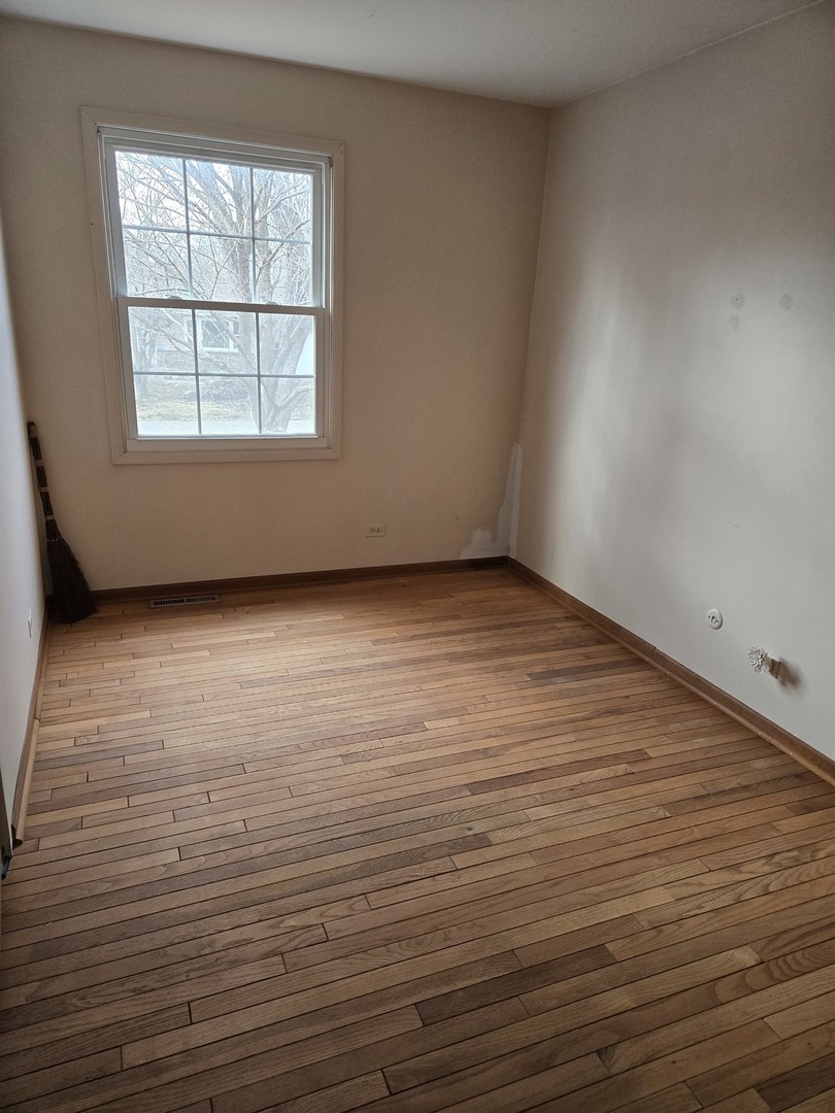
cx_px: 418
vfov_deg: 73.9
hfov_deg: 58.9
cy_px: 556
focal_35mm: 23
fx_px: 740
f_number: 1.8
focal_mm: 5.4
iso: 160
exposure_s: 1/180
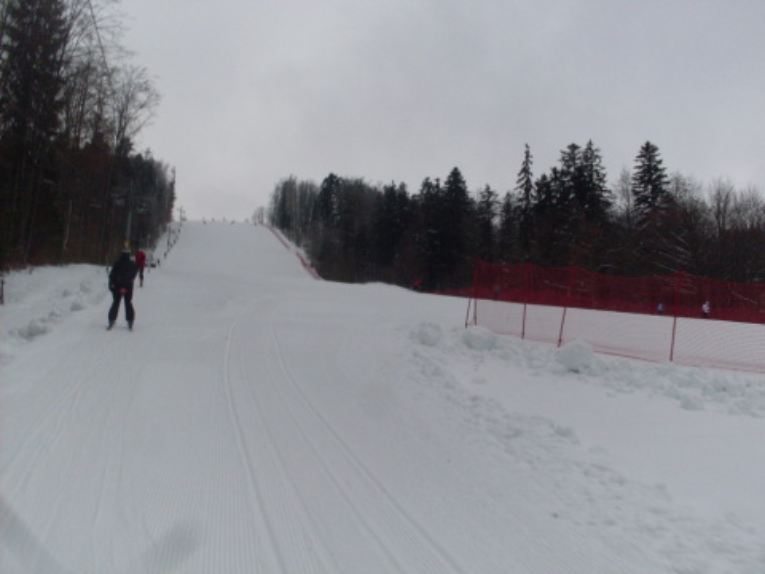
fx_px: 840
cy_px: 287
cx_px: 382
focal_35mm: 38
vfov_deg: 37.7
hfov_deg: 49.0
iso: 80
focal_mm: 6.3
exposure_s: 1/90
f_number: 8.4
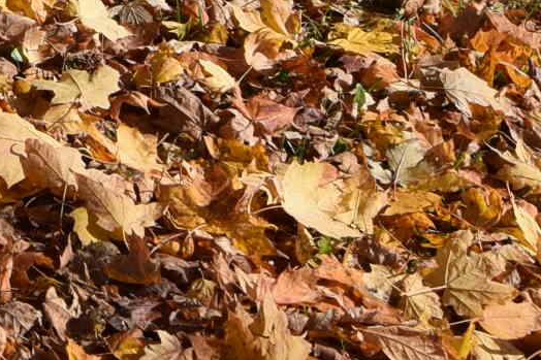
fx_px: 2191
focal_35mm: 146
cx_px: -541
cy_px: -356
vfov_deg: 8.9
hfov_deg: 12.4
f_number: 9
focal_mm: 17
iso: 200
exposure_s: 1/320
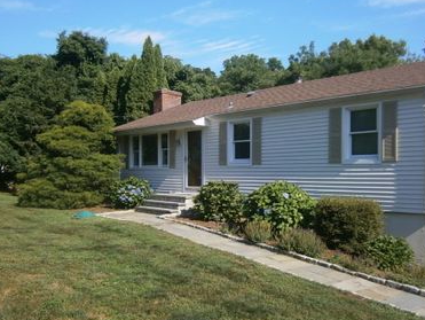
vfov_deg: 40.6
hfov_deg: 52.6
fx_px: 430
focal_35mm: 35
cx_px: 222
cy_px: 185
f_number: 8
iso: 80
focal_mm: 4.7
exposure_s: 1/125
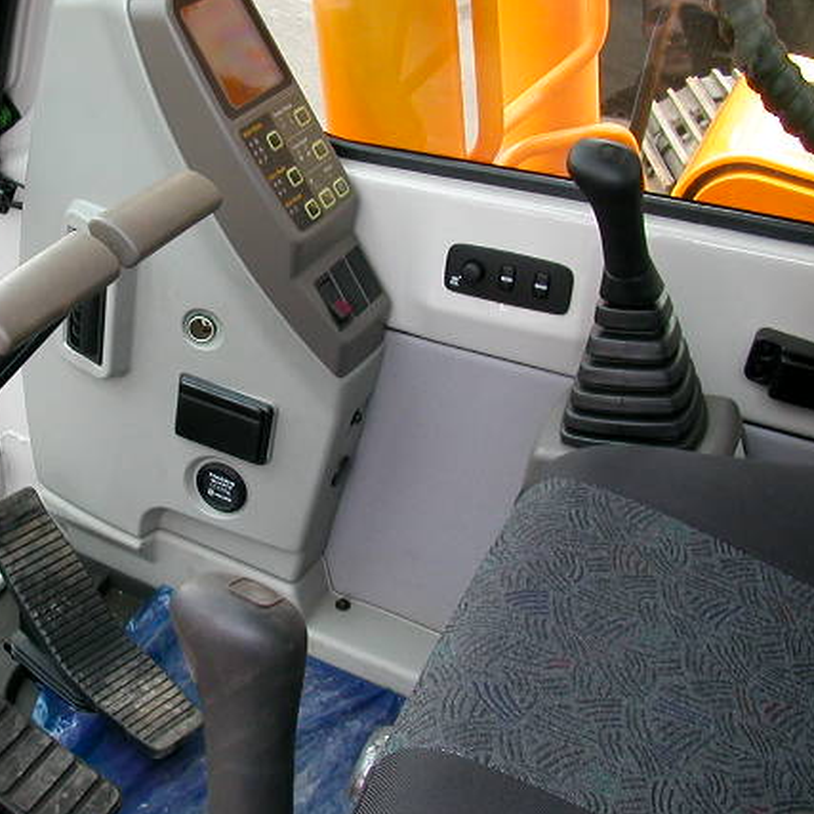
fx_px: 1304
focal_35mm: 49
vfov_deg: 34.7
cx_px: 214
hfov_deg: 34.0
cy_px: 423
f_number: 2.7
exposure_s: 1/97.4
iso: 100
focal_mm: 5.6
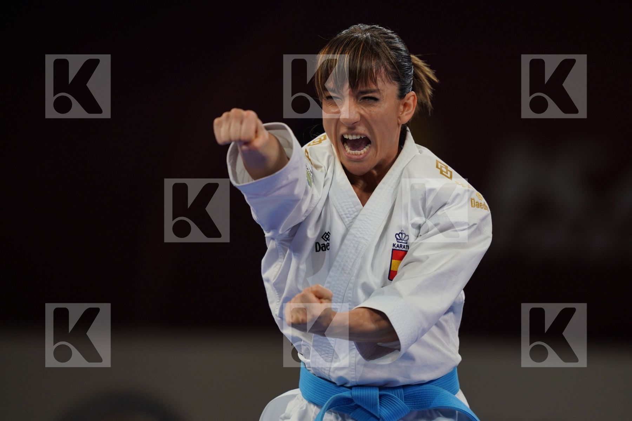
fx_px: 7022
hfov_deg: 5.2
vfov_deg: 3.4
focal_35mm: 400
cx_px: 316
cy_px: 210
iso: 500
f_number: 2.8
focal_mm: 400
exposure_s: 1/500
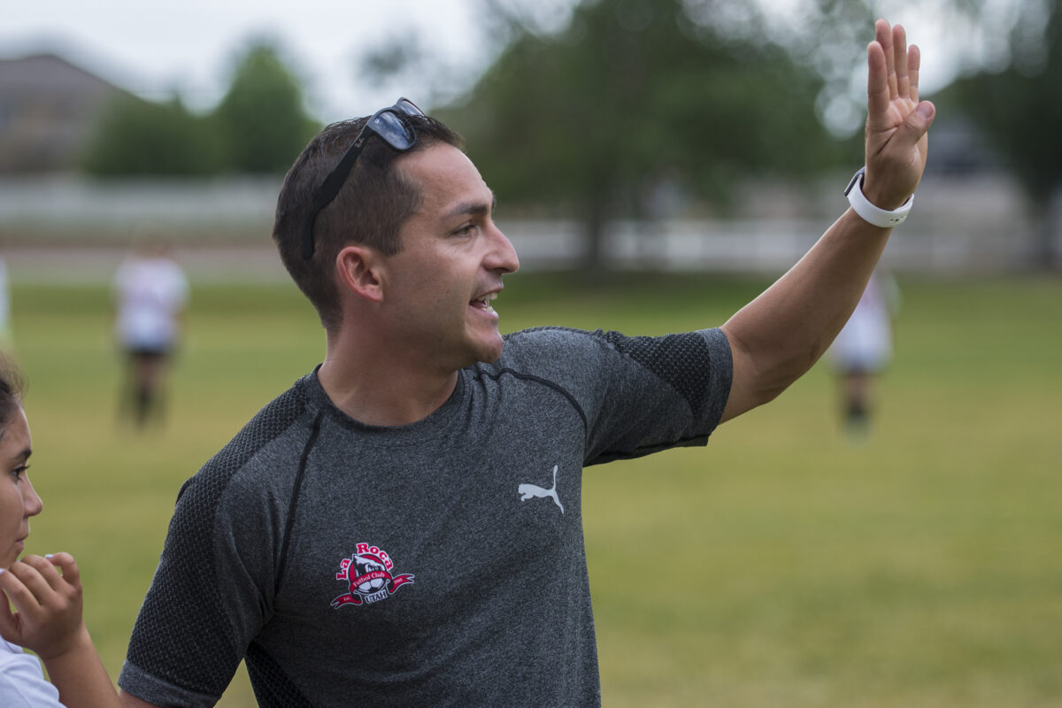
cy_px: 354
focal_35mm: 174
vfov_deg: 7.9
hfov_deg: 11.8
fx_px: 5133
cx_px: 531
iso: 64
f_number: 2.8
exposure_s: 1/500
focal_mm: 116
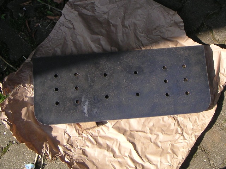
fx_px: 248
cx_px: 113
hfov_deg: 49.0
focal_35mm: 38
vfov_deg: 37.7
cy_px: 84
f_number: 2.8
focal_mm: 6
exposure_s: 1/500
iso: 50
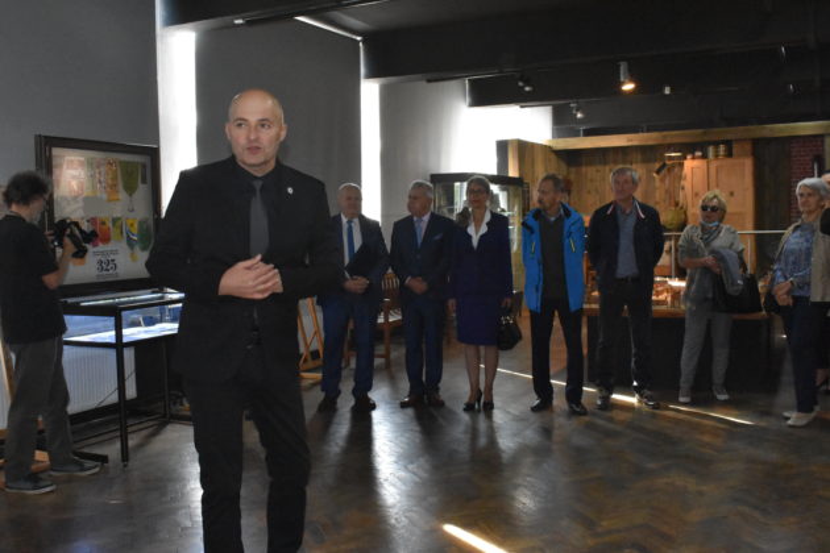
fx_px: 830
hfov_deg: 53.1
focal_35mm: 36
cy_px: 276
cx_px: 415
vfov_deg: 36.9
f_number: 9
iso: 8000
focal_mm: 24
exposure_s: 1/250
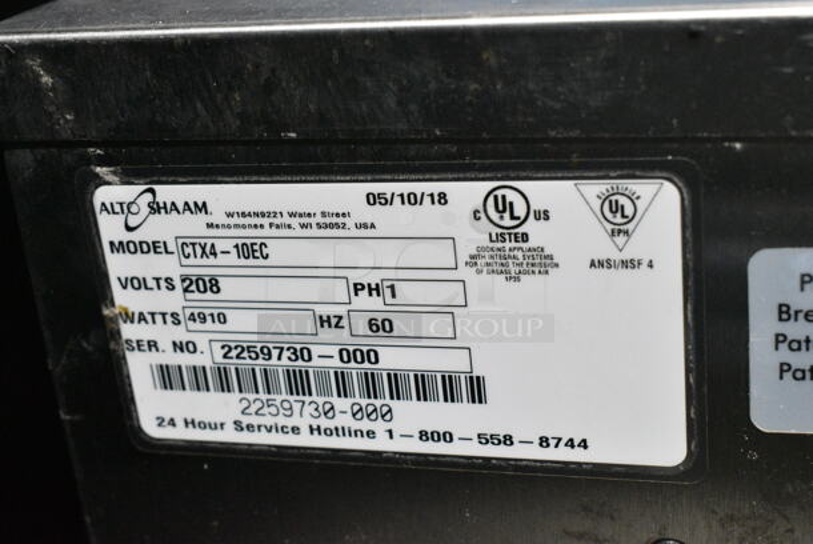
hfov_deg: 35.0
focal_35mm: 57
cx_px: 406
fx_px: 1288
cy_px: 272
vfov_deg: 23.8
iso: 6400
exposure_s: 1/250
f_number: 8
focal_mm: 38
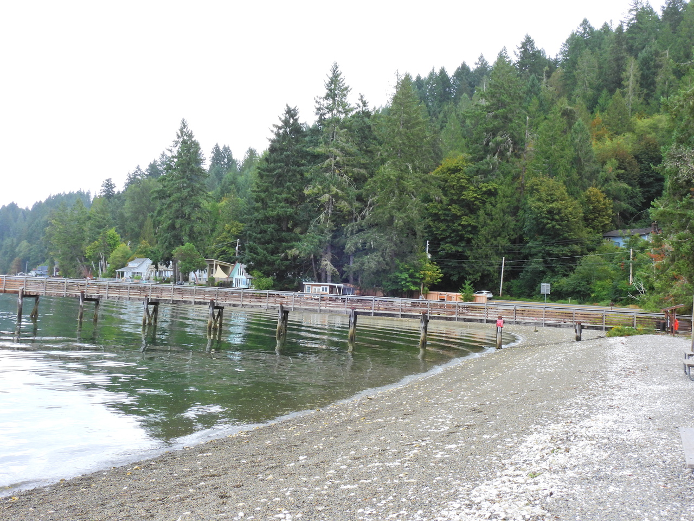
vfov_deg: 33.6
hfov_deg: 43.9
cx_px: 347
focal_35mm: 43
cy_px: 260
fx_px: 862
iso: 100
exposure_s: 1/50
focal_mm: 7.7
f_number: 8
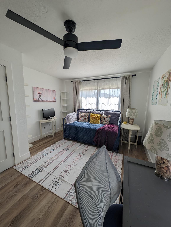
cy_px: 114
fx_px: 79
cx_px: 86
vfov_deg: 110.4
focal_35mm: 12
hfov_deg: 94.7
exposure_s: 1/260
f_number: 1.95
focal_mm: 2.23
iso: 46
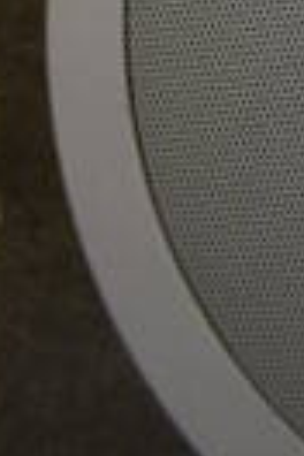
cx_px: 729
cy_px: -945
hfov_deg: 6.9
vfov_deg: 8.9
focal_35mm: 187
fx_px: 2368
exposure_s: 1/250
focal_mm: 18
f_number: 3.5
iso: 800
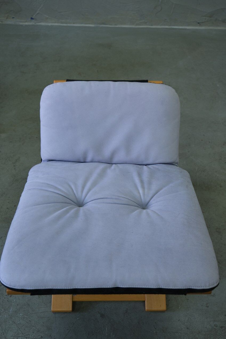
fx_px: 330
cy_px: 170
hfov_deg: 37.9
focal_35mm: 35
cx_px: 113
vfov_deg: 54.4
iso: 640
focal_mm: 23.5
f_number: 4
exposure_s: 1/34
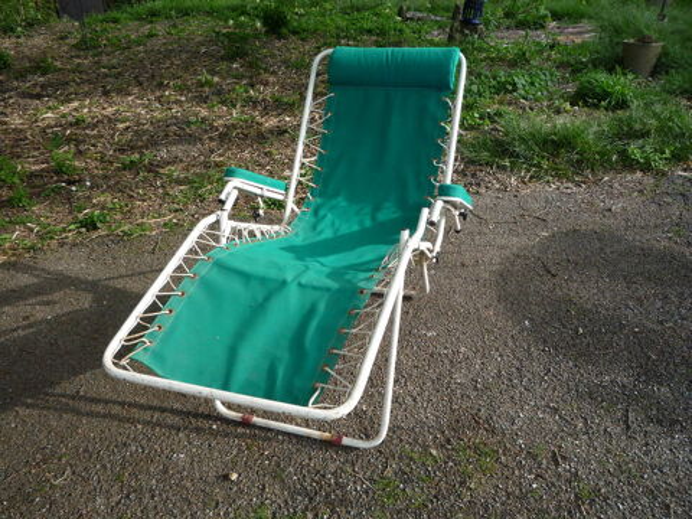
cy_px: 260
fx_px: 600
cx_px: 346
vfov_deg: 46.8
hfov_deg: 60.0
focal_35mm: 30
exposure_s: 1/160
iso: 100
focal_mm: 5.2
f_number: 4
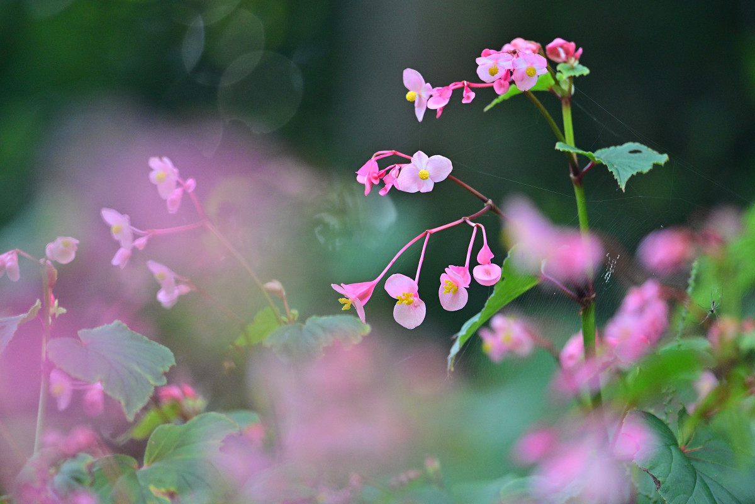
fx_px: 12582
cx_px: 378
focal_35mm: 600
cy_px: 252
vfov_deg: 2.3
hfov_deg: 3.4
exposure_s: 1/640
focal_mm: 600
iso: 2800
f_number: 6.3
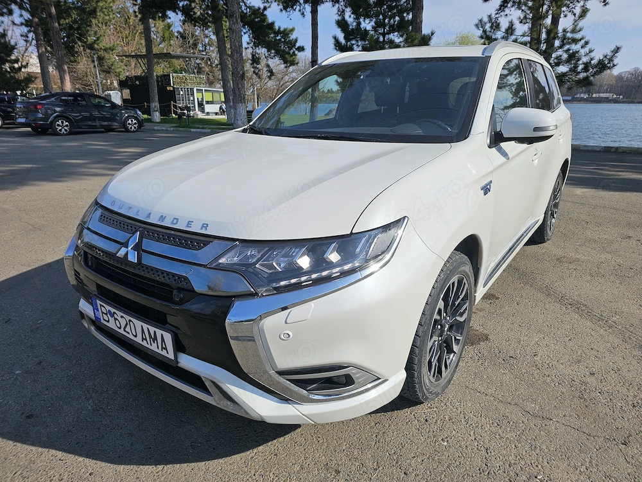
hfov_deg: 73.9
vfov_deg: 58.9
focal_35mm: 23
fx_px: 427
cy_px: 241
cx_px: 321
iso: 10
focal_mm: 6.3
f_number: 1.7
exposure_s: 1/1061
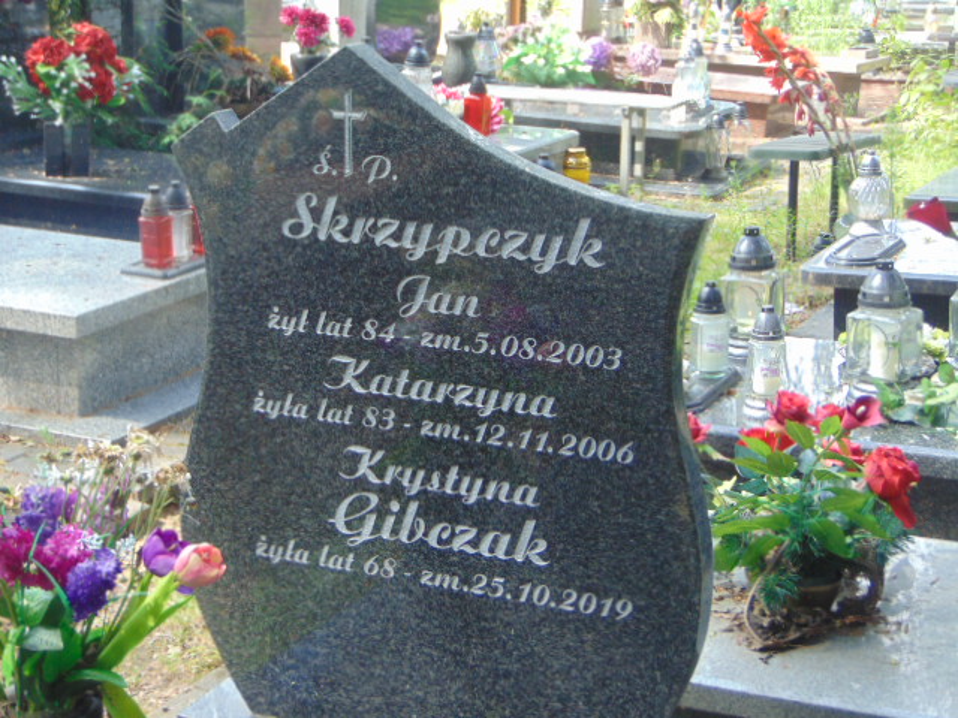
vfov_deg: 20.7
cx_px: 479
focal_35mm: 71
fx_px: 1965
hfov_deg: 27.4
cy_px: 359
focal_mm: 12.8
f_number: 3.7
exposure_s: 1/100
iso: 160
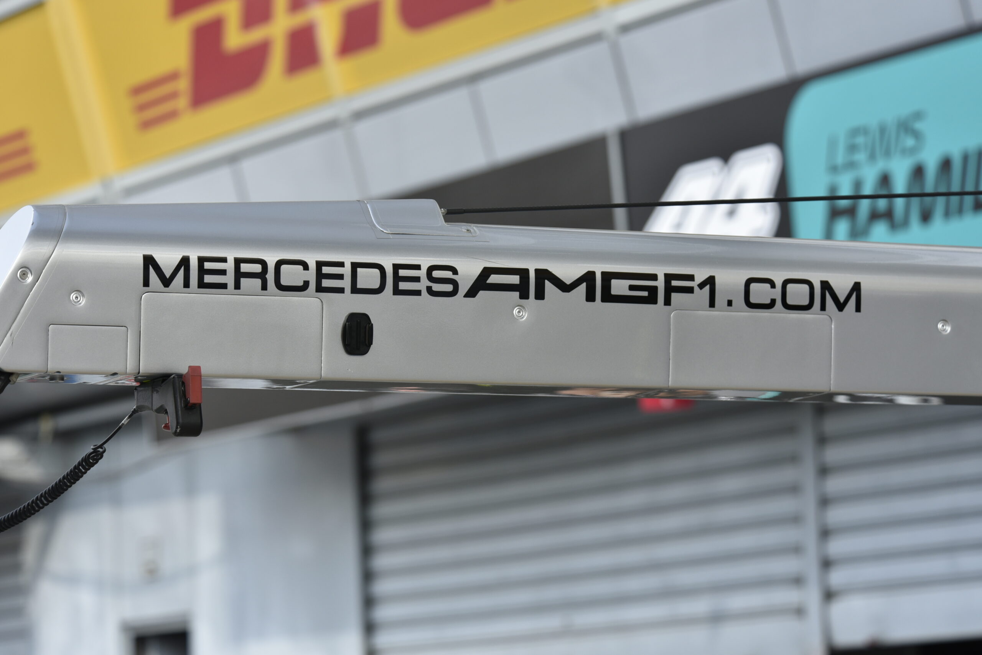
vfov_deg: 8.6
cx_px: 491
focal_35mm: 160
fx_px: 4364
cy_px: 328
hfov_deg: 12.8
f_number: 8
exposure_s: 1/640
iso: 500
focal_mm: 160
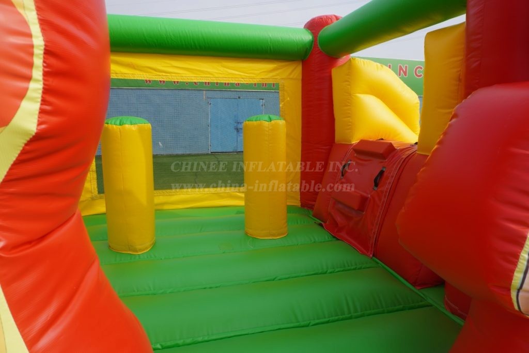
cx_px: 264
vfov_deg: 53.1
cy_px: 176
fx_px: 353
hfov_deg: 73.7
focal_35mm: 24
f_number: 8
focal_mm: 16
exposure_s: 1/250
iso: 100
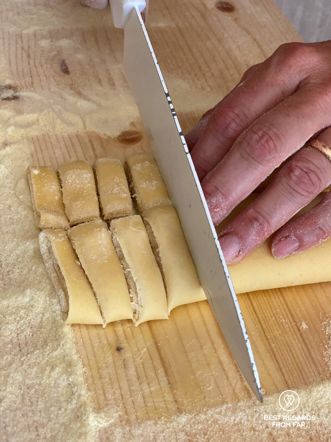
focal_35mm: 52
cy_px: 221
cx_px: 166
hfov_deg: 28.0
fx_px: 663
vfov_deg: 36.8
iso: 160
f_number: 2
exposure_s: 1/122
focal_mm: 6
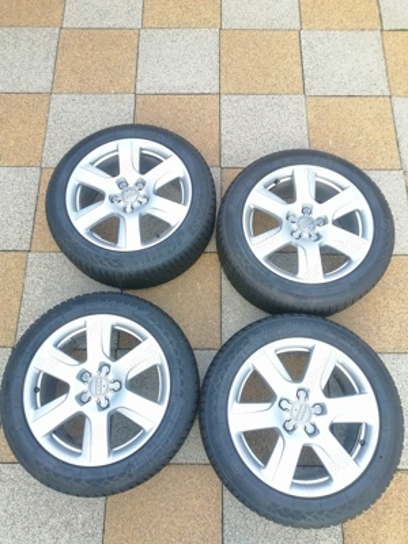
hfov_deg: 53.1
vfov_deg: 67.3
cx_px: 204
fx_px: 409
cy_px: 272
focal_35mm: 26
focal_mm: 3.95
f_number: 1.8
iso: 50
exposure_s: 1/50
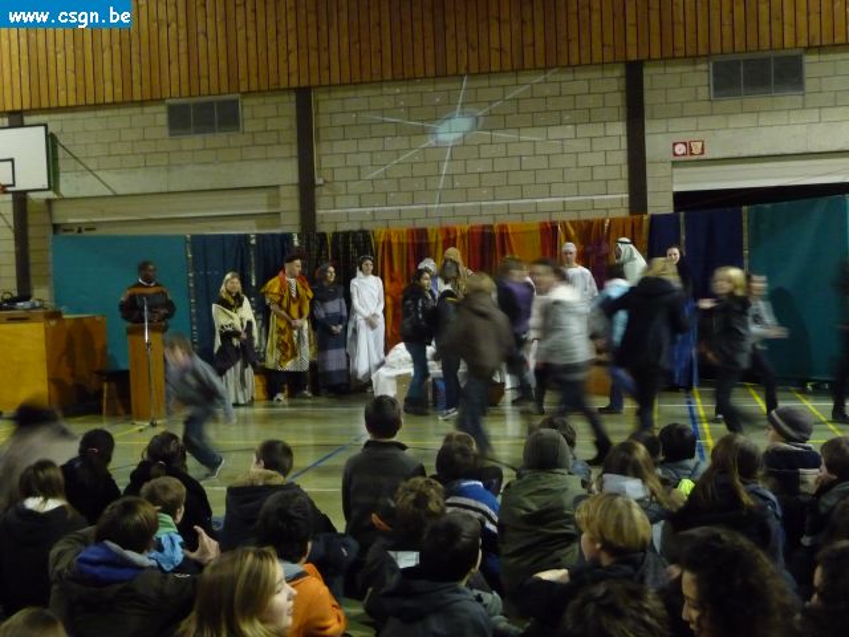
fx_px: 981
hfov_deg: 46.8
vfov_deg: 36.0
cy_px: 318
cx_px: 424
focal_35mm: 40
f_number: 3.9
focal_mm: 6.7
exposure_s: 1/8
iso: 800
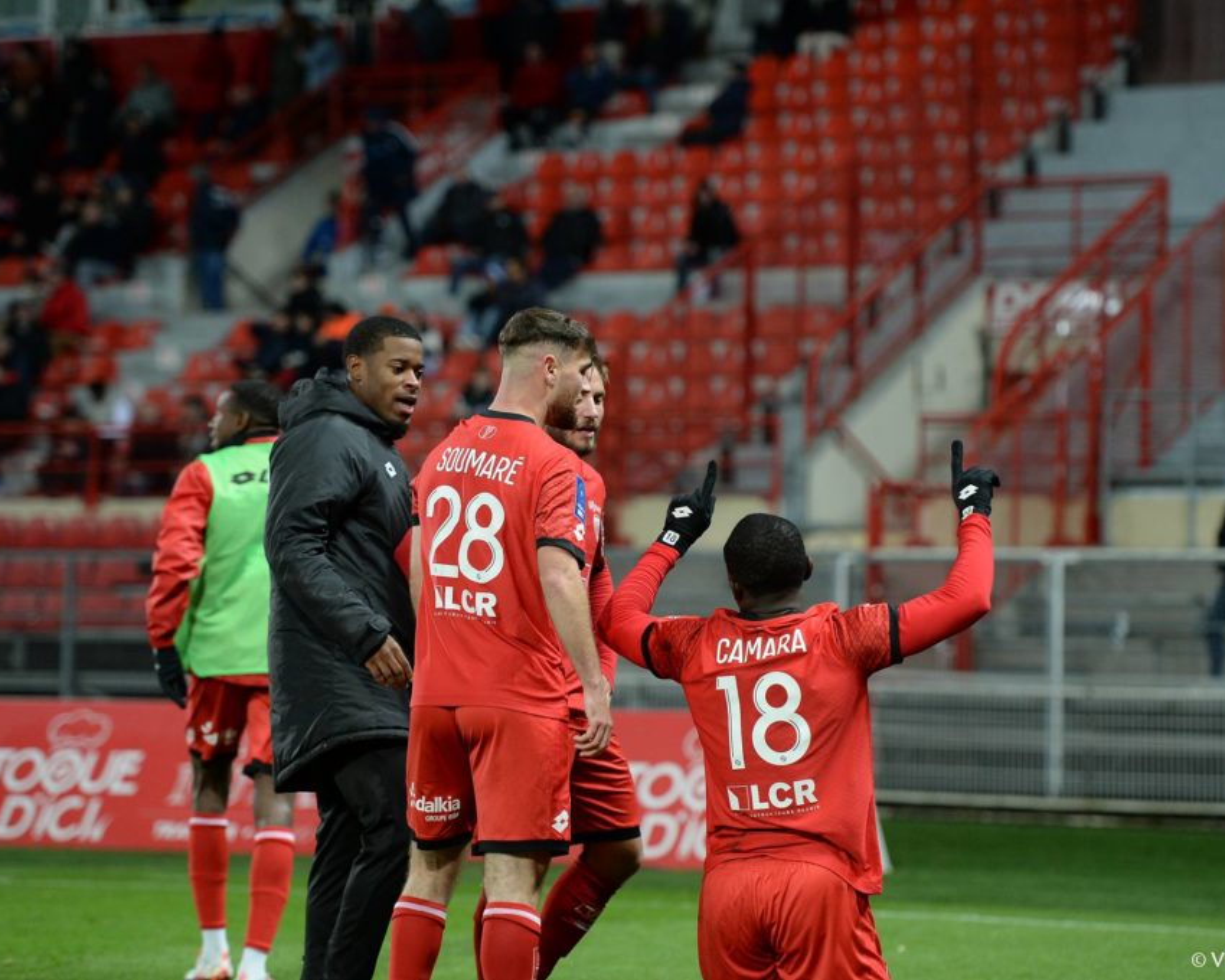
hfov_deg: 13.1
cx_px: 692
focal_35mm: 147
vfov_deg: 10.5
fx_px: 5330
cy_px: 490
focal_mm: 130
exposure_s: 1/800
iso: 2000
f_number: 2.8
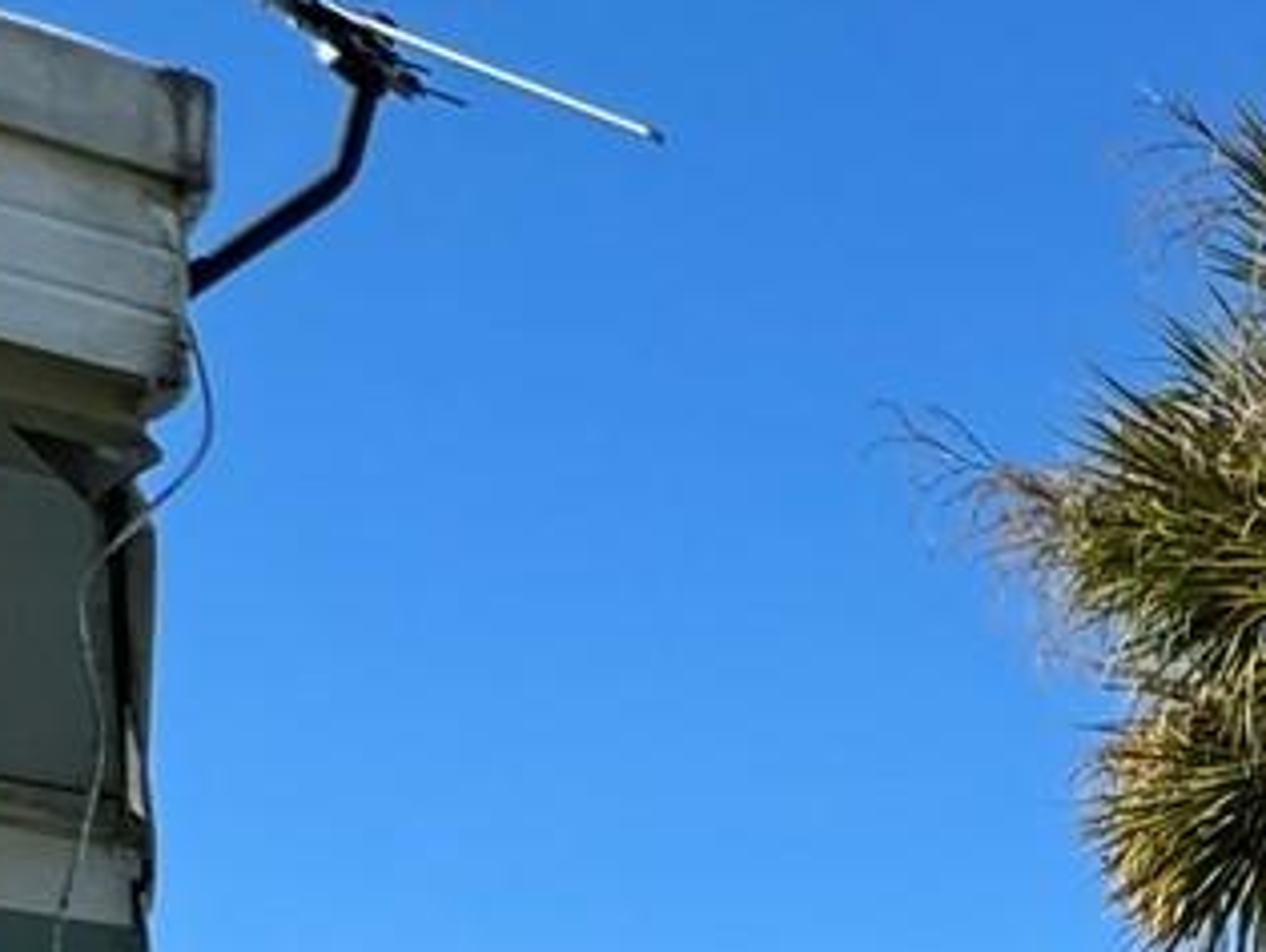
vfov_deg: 16.2
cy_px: 1888
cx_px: 2259
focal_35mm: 71
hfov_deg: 20.1
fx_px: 2600
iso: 50
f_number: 2.2
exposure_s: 1/821
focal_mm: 2.22
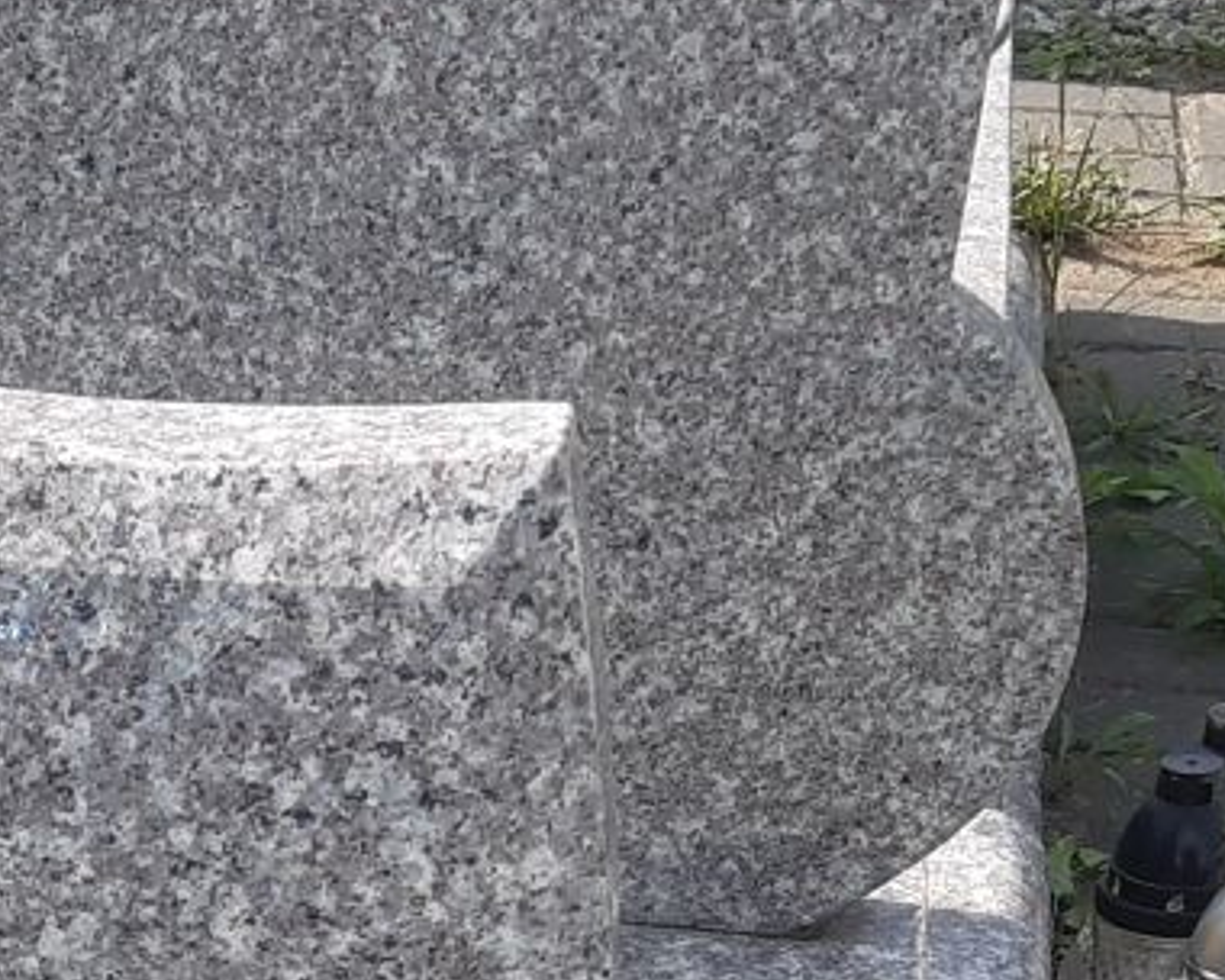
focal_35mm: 123
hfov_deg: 14.8
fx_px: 4459
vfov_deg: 11.7
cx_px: -466
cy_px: 1667
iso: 40
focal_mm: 3.92
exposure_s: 1/1101
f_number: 1.7
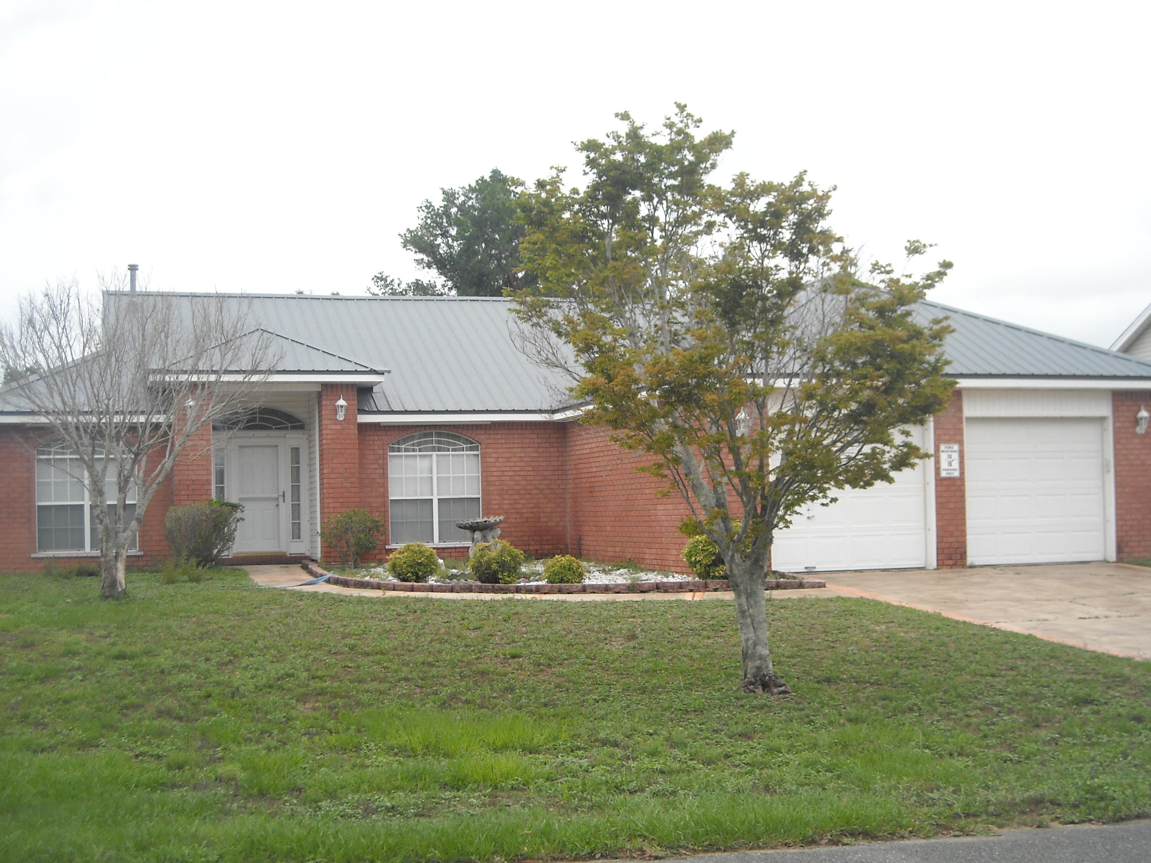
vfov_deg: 29.7
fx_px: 1629
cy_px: 432
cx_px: 576
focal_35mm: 49
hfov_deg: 38.9
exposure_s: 1/250
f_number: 6.3
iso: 141
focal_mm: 7.92
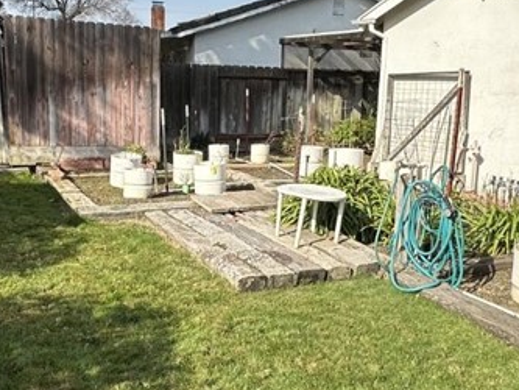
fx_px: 645
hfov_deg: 43.8
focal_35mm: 43
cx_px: 234
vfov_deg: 33.6
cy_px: 204
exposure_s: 1/2092
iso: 40
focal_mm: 2.22
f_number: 2.2
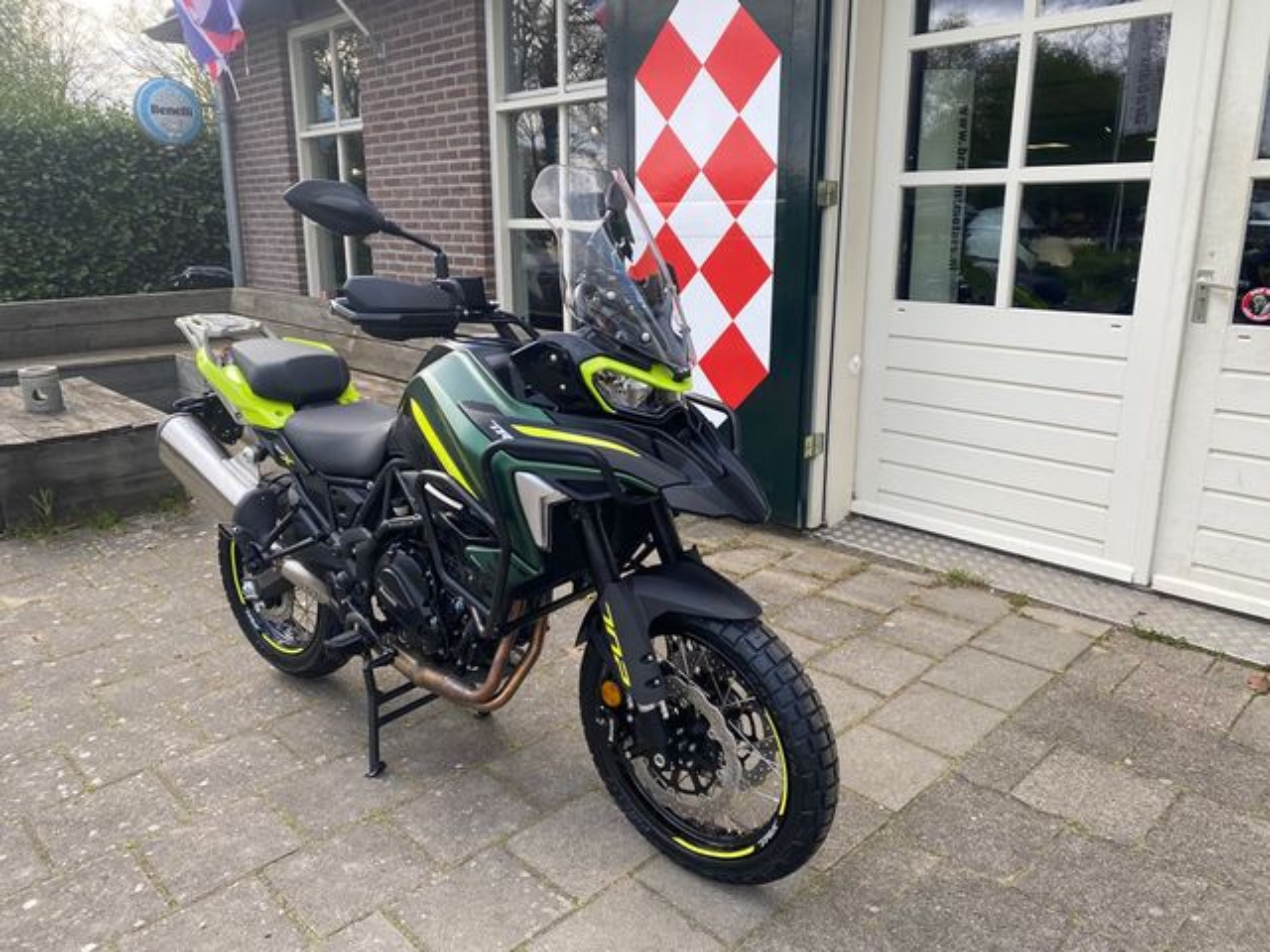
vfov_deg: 53.1
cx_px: 635
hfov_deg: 67.3
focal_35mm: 26
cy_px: 476
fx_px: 954
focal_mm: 4.25
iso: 32
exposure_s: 1/454
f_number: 1.8
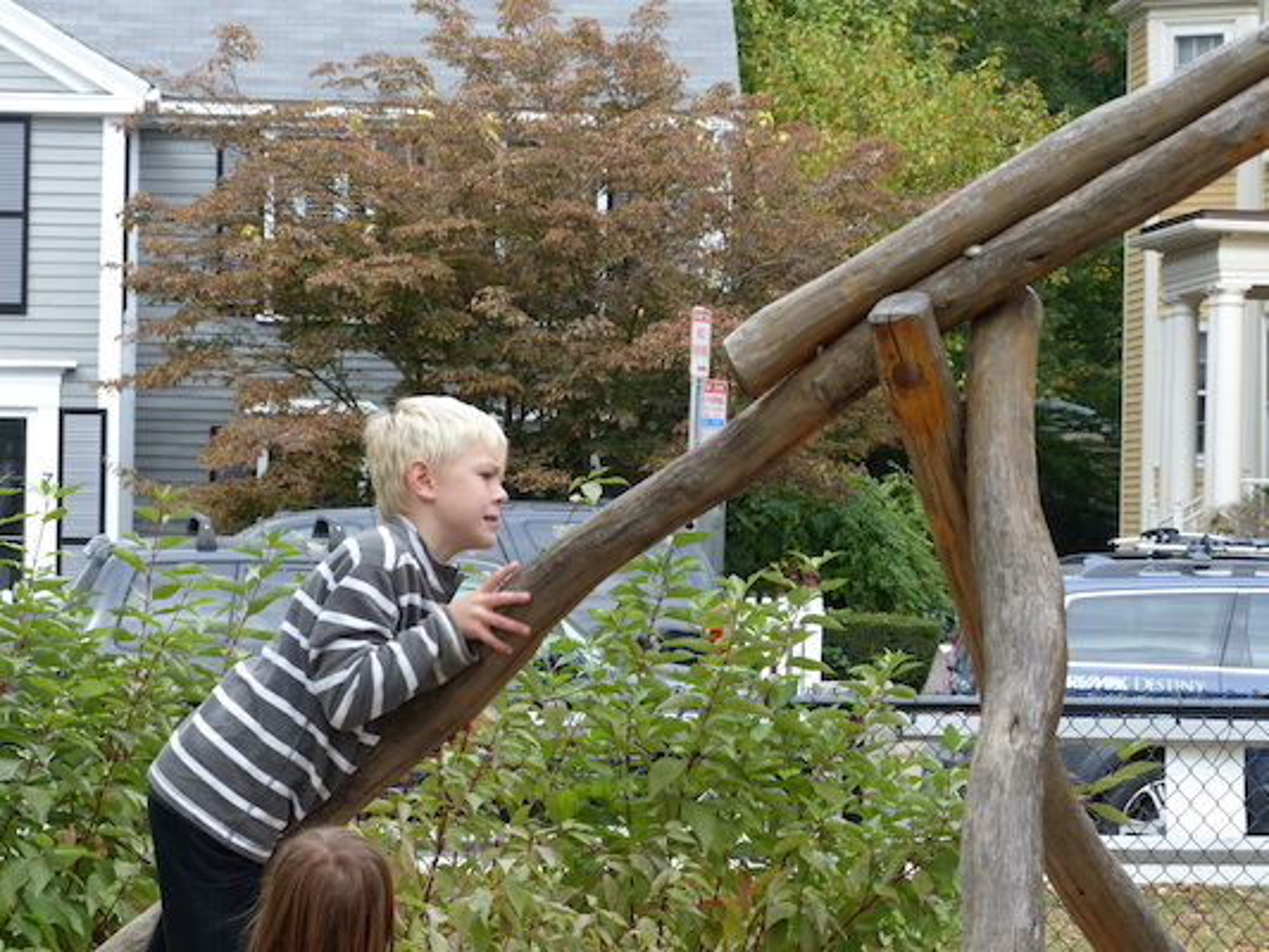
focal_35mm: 157
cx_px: 634
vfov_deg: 9.5
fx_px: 5757
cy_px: 476
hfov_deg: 12.6
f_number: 4
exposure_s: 1/200
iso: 100
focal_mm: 28.3
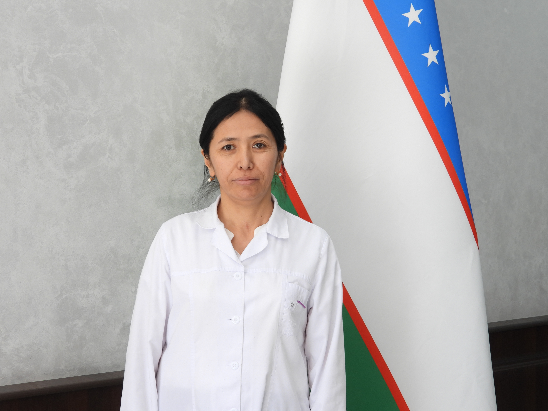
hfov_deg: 27.8
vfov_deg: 21.0
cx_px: 274
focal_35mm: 70
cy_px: 206
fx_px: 1108
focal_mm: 12.6
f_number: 3.5
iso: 100
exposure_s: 1/60
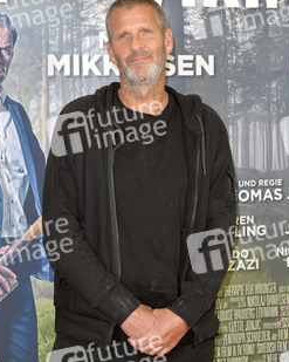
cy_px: 187
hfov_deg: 18.1
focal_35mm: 85
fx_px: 909
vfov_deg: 22.5
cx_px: 140
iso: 1600
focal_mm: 70
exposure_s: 1/250
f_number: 6.3
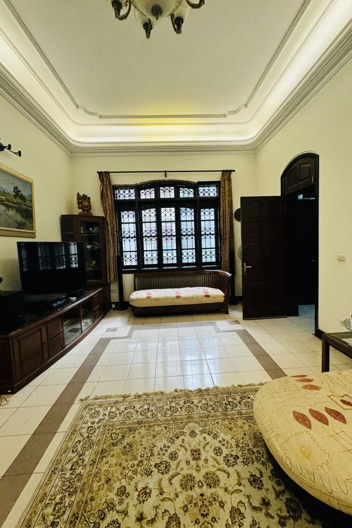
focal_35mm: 15
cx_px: 179
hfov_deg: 77.3
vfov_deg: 100.4
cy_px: 258
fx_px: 220
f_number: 2.2
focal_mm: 2.22
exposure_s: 1/100
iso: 250
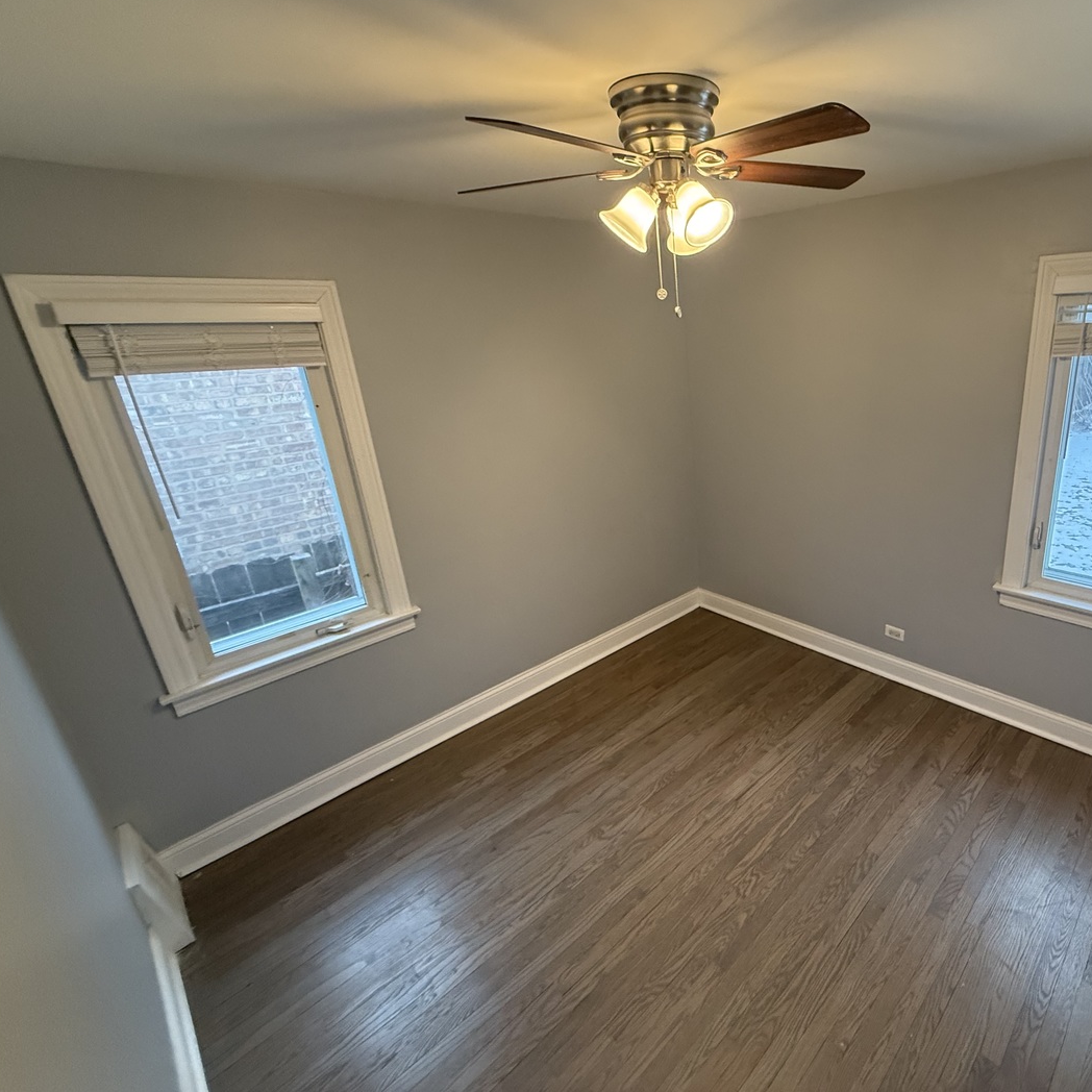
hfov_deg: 80.8
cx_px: 739
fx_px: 607
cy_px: 530
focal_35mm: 17
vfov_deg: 83.9
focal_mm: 2.22
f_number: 2.2
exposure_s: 1/120
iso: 640
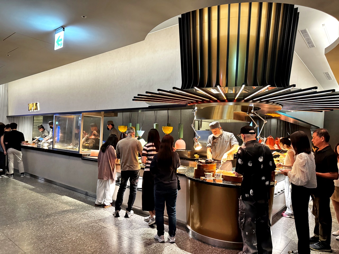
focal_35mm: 24
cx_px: 170
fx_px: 235
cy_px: 127
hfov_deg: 71.6
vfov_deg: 56.8
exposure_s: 1/57
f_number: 1.78
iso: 800
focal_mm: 6.76
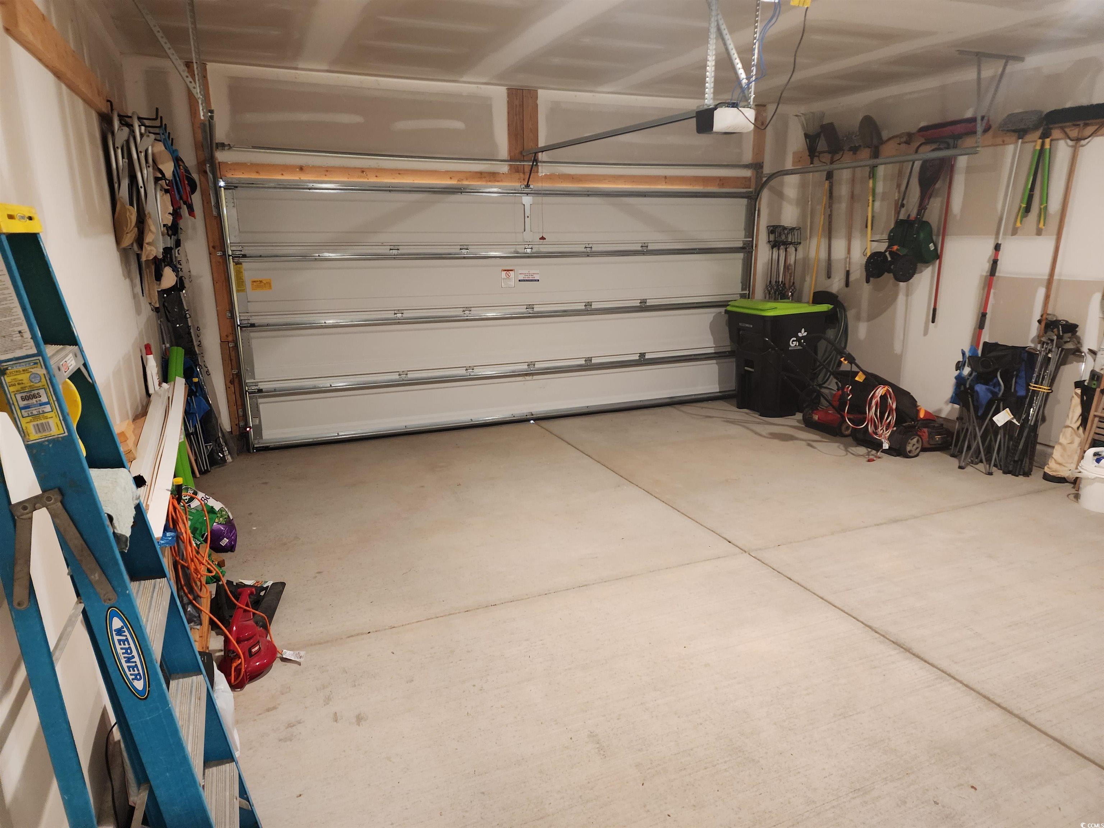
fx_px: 734
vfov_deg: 58.9
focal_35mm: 23
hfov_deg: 73.9
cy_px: 414
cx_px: 552
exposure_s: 1/40
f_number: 1.8
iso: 500
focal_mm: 6.4
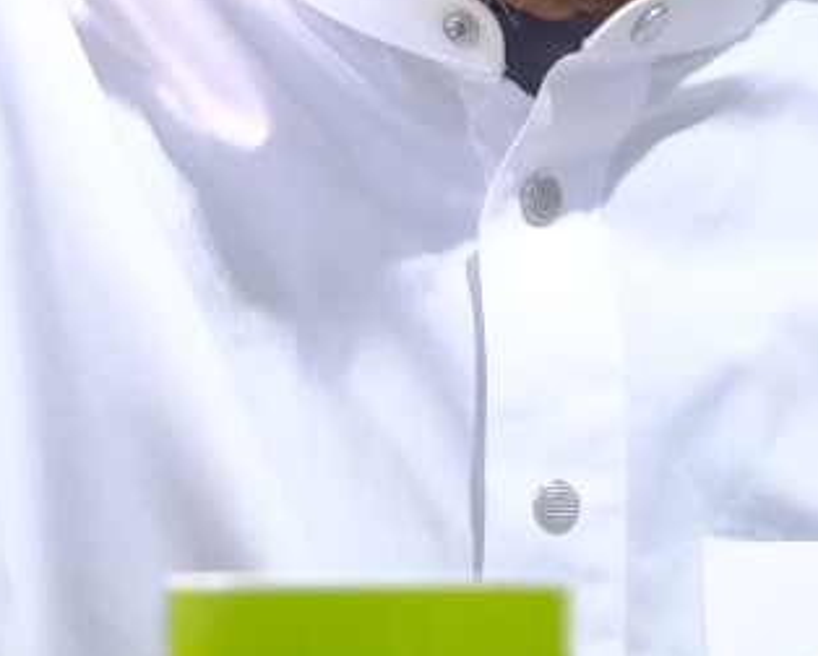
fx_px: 26979
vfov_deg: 1.4
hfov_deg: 1.7
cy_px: -146
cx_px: 464
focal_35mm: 1113
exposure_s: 1/250
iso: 3200
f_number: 2.8
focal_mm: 140
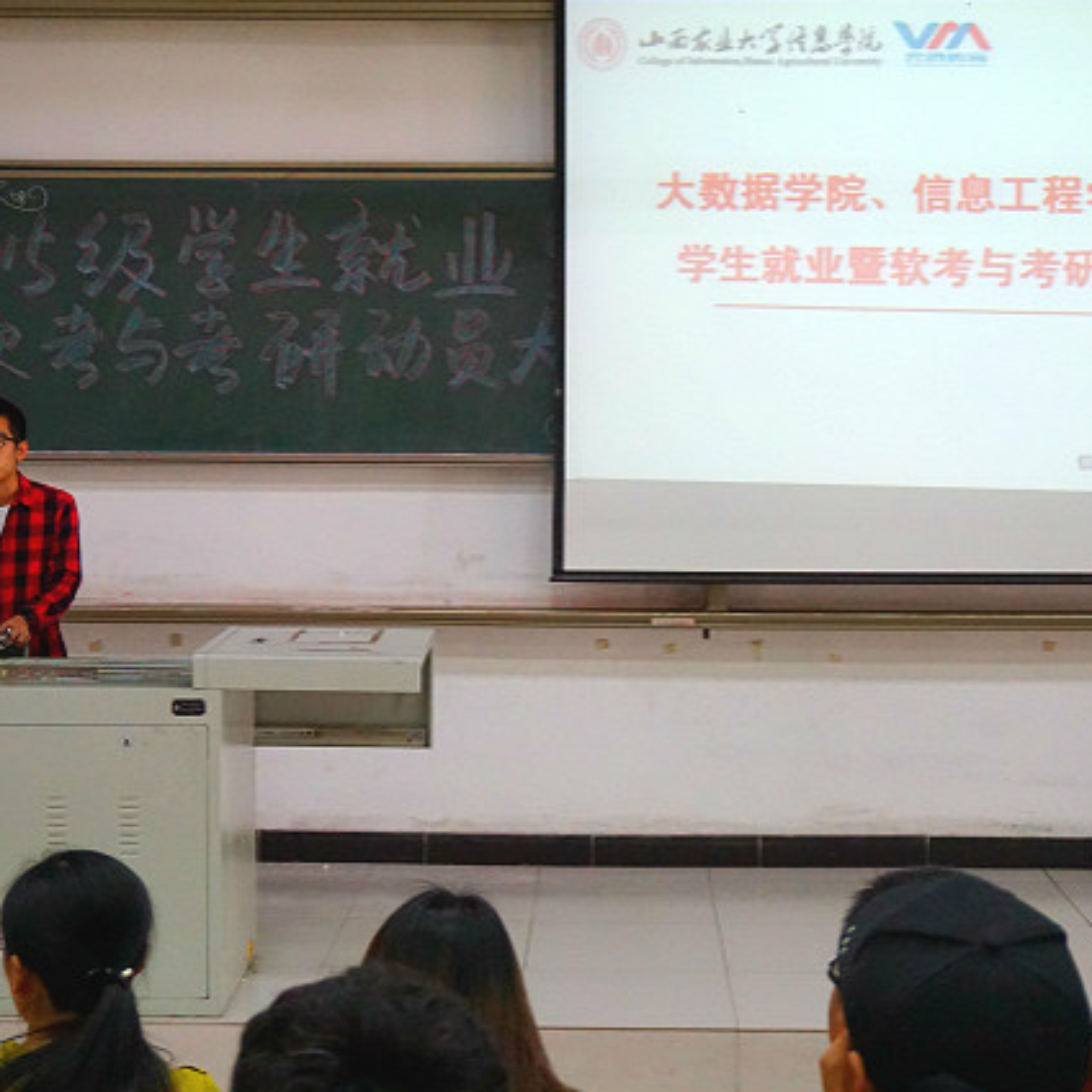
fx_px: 2129
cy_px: 546
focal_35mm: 60
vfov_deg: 28.8
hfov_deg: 28.8
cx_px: 587
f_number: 5
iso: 3200
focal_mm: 31
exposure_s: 1/160
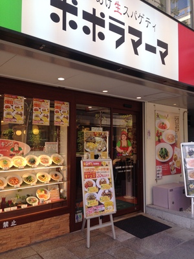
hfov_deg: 42.9
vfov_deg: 55.4
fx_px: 247
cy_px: 130
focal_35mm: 33
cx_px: 97
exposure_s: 1/250
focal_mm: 4.12
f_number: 2.4
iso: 50
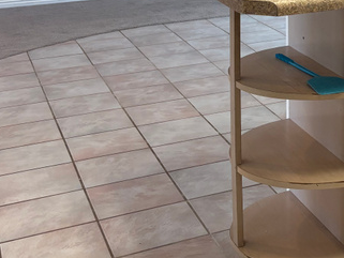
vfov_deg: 16.7
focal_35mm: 83
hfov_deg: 21.8
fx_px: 825
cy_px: -84
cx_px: 413
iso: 80
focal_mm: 5.96
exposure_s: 1/60
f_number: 1.6
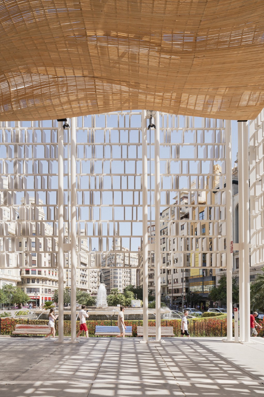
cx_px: 134
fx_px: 275
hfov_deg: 51.3
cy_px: 206
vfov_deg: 71.5
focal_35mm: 25
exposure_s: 1/80
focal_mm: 24
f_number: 11
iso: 125
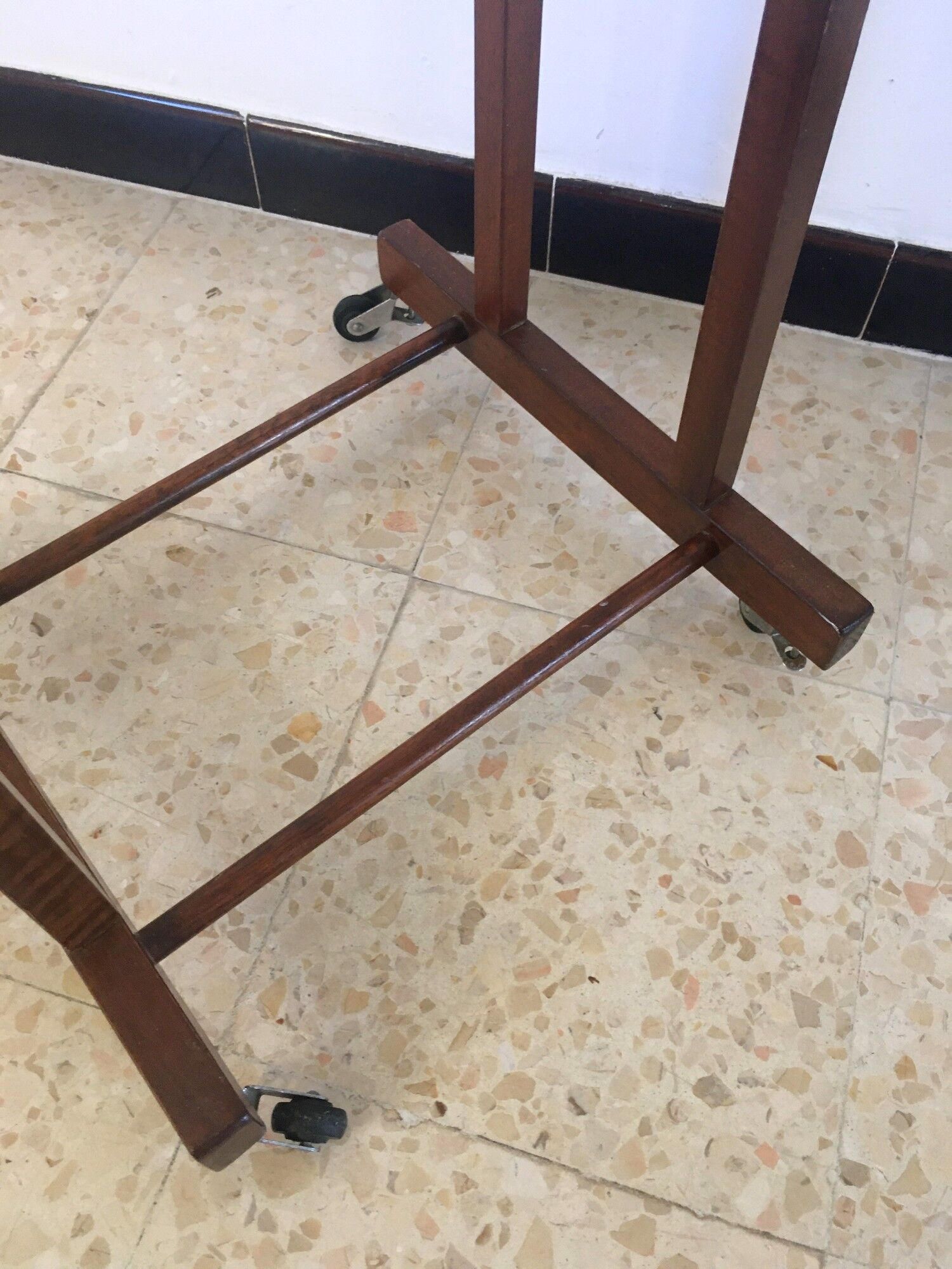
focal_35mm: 29
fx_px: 1063
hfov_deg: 48.2
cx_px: 476
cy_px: 634
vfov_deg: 61.7
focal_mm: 4.15
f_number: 2.2
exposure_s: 1/33
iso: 125
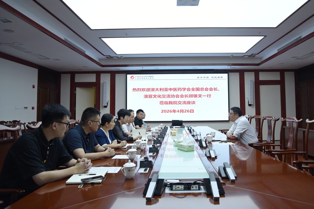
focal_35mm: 24
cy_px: 104
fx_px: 209
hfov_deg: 73.8
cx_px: 157
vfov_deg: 53.1
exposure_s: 1/125
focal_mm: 24
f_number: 4
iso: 500
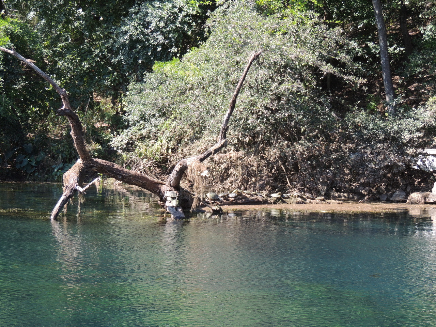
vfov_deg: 21.0
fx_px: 882
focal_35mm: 70
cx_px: 218
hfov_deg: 27.8
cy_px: 164
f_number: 3.9
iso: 100
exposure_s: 1/160
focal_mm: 12.4
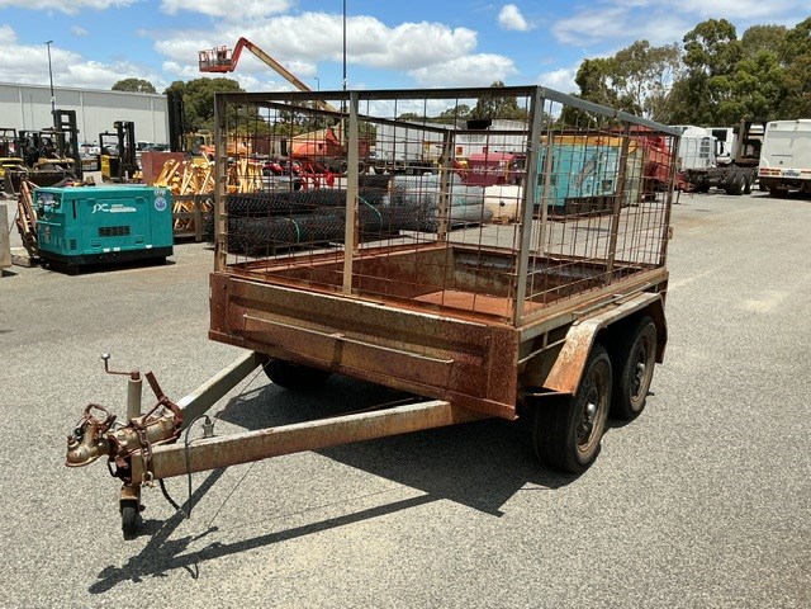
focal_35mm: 29
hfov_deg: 61.7
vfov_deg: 48.2
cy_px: 304
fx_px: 679
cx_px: 406
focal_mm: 3
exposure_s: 1/2141
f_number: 1.8
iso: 25
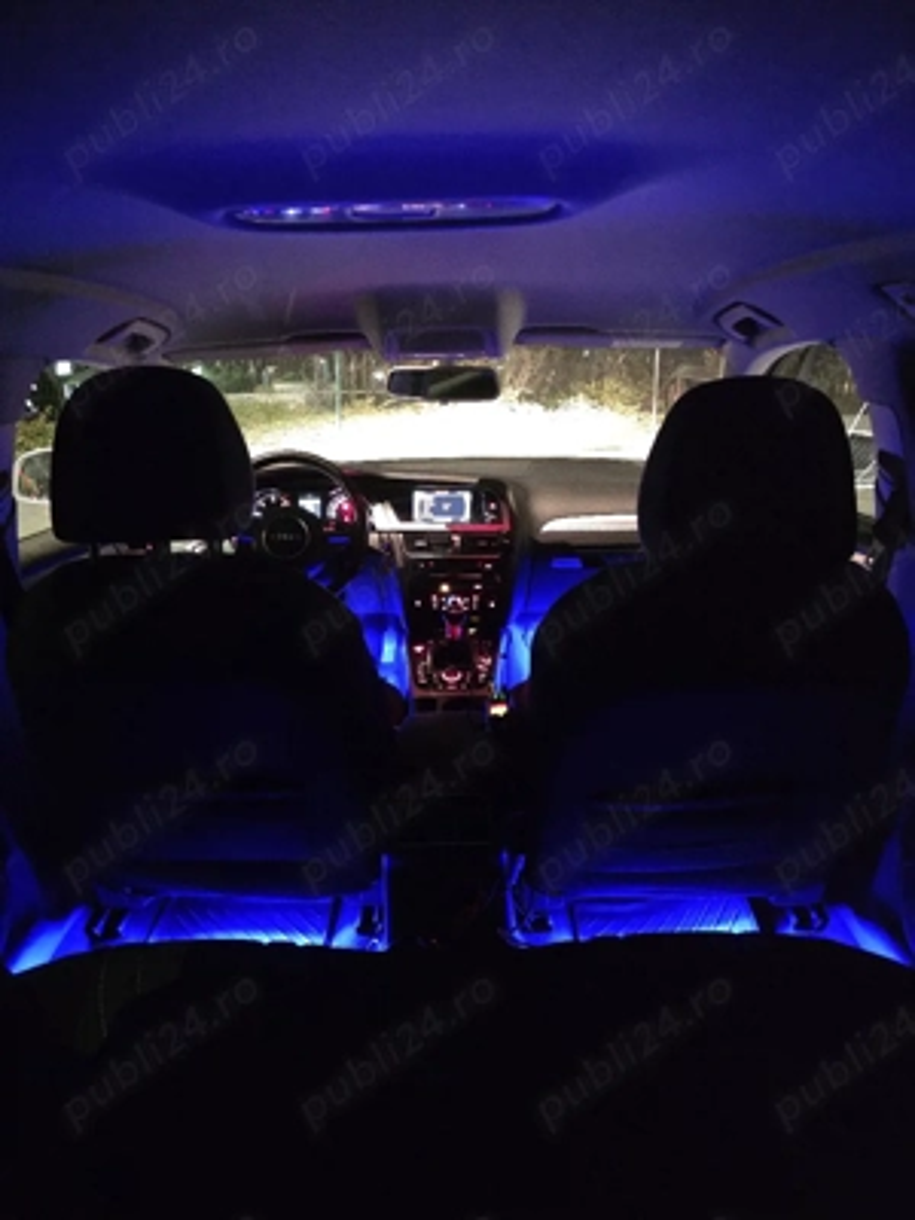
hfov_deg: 58.9
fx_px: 811
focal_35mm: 23
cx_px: 458
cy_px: 610
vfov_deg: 73.9
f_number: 1.7
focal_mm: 6.3
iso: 8000
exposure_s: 1/16.7
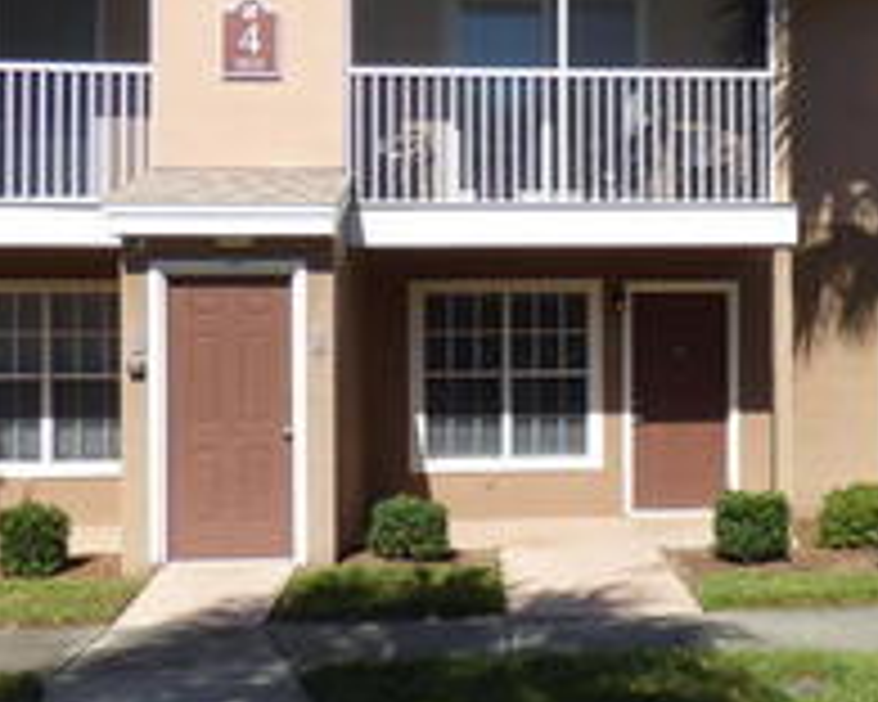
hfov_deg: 36.8
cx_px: 603
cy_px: 326
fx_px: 1299
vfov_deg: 30.2
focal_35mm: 50
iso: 100
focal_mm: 3.58
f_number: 2.8
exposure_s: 1/2000
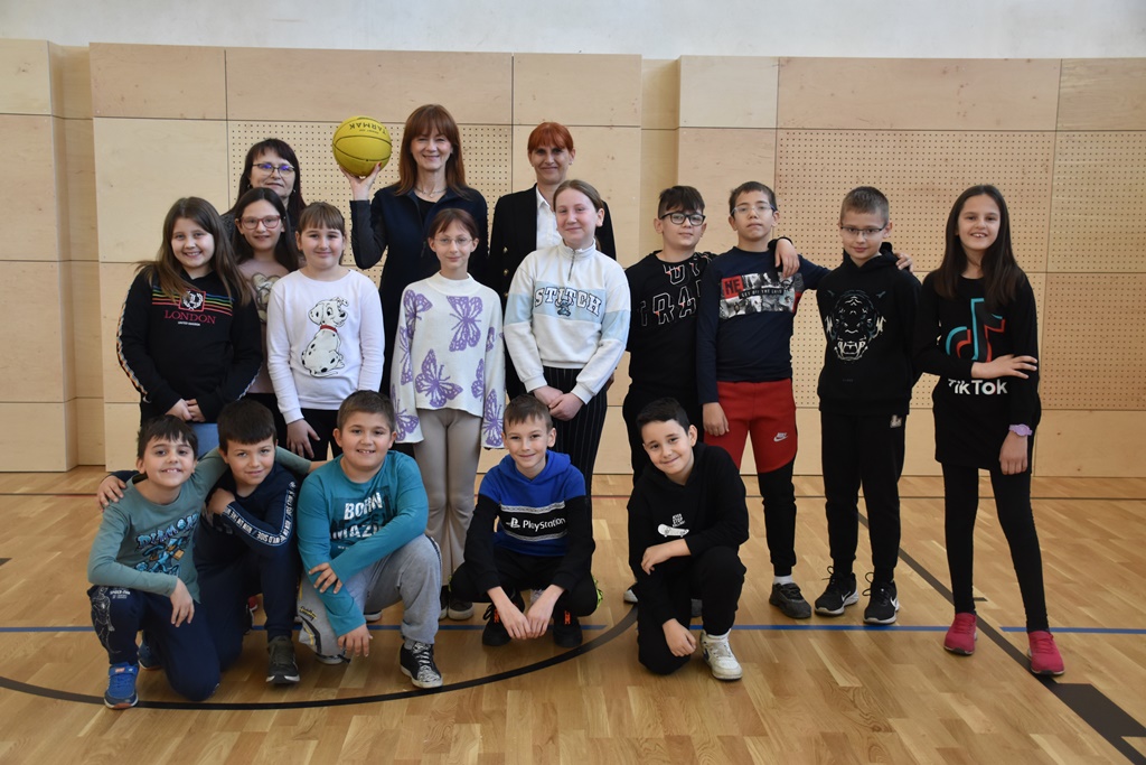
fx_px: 1242
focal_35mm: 39
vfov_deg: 34.2
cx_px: 573
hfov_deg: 49.5
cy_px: 382
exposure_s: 1/125
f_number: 3.8
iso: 900
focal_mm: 26
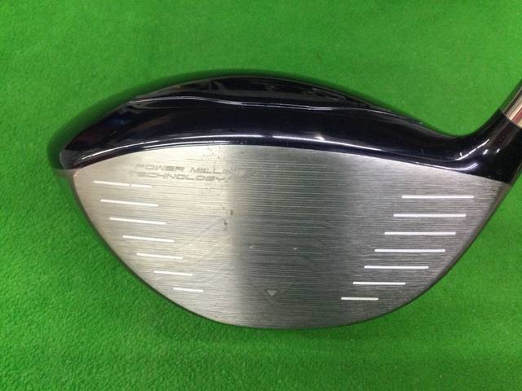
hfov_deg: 58.4
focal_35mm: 31
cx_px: 261
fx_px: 467
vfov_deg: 45.4
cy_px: 196
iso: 100
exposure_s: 1/30
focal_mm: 3.3
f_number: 2.4
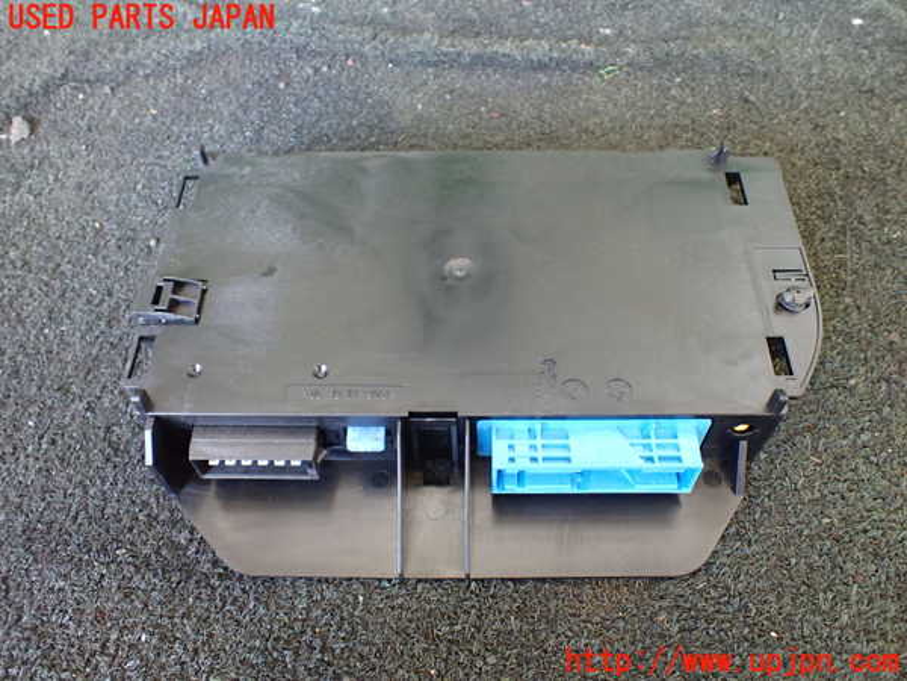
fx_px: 786
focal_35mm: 30
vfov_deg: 46.8
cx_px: 454
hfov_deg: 60.0
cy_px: 340
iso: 800
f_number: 2.3
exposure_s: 1/50
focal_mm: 5.4
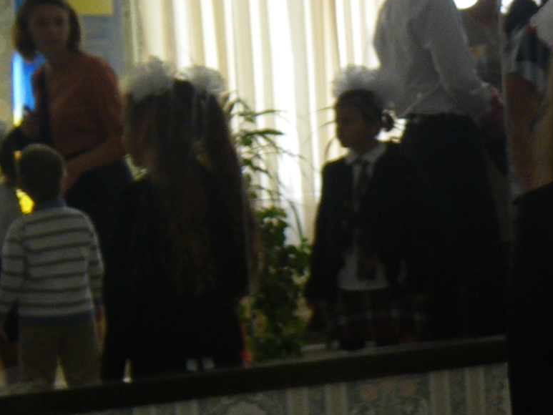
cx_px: 663
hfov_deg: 16.5
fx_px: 1821
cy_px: 255
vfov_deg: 13.0
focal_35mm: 114
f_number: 3.8
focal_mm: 6.1
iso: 100
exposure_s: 1/50
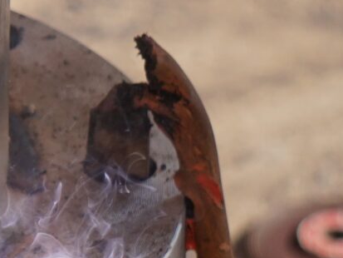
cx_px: -246
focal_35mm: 608
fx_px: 6026
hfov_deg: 3.2
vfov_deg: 2.4
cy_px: 84
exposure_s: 1/1600
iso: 400
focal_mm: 68
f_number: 5
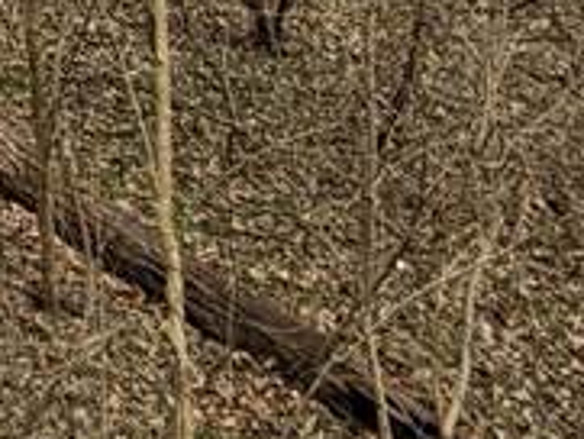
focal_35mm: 99
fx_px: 1671
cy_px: -555
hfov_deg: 18.2
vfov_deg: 12.4
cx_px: -219
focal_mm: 2.22
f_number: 2.2
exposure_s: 1/197
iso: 40
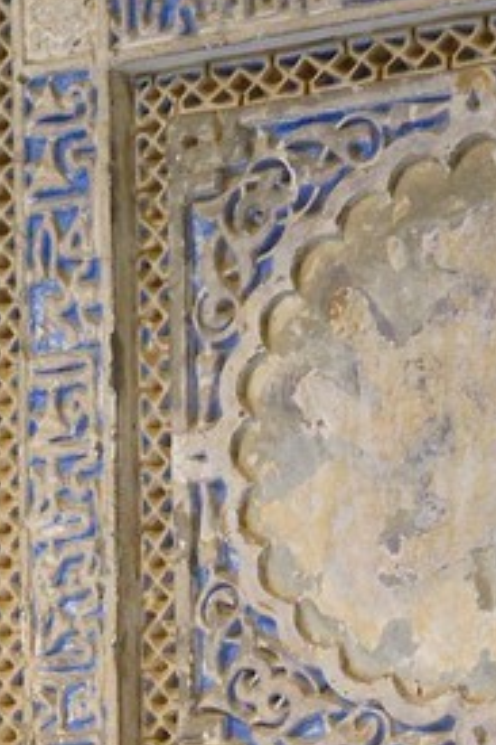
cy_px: 1544
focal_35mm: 303
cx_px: -331
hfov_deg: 4.5
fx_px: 6269
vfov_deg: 6.6
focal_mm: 52
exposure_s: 1/160
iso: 1600
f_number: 4.5
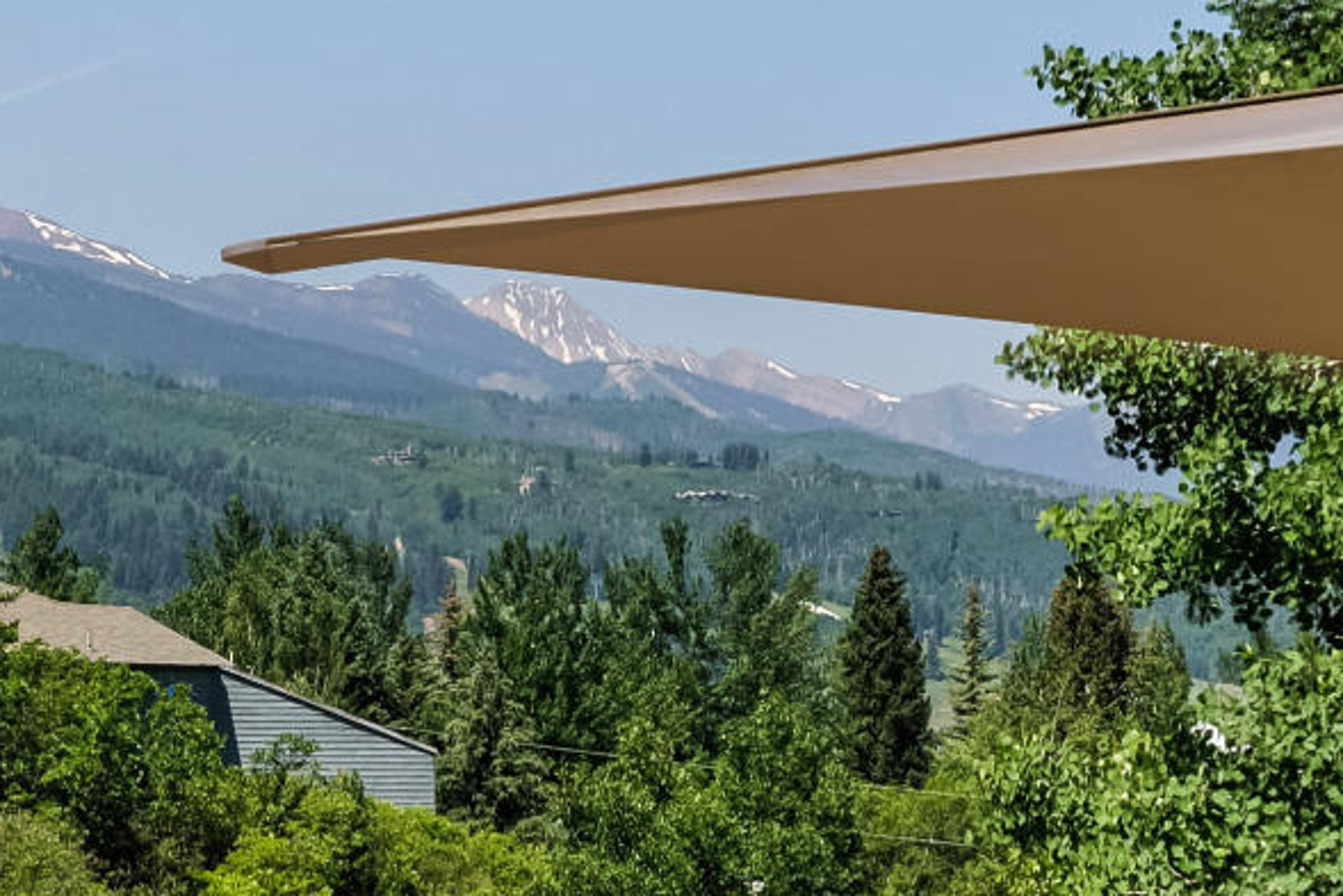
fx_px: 6082
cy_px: 632
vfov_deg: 8.4
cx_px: 217
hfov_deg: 12.5
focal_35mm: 163
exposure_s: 1/320
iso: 400
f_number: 7.1
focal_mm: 32
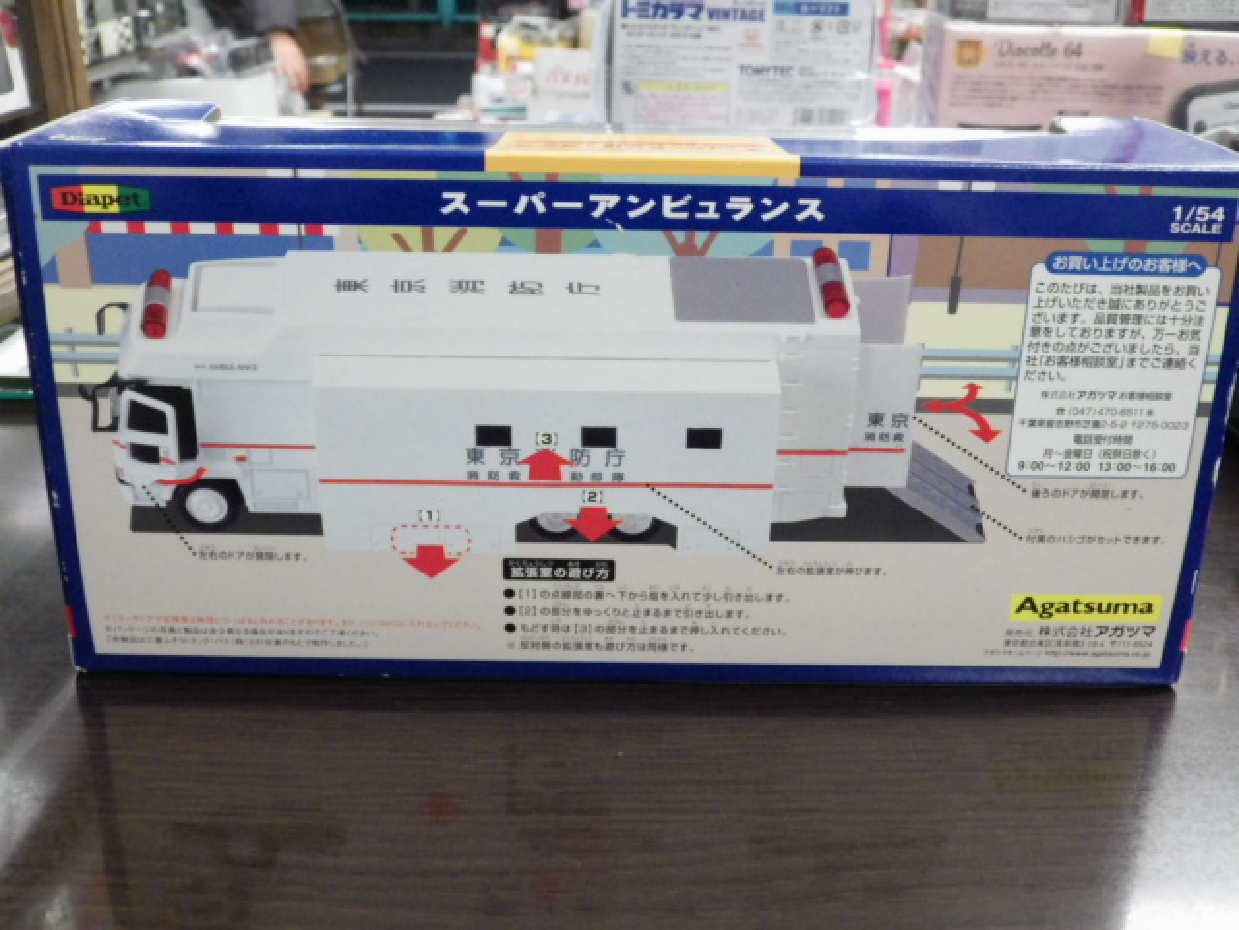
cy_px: 465
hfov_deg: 45.8
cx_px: 620
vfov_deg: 35.1
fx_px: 1468
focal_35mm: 41
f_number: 3.6
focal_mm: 7.4
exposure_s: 1/40
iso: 800
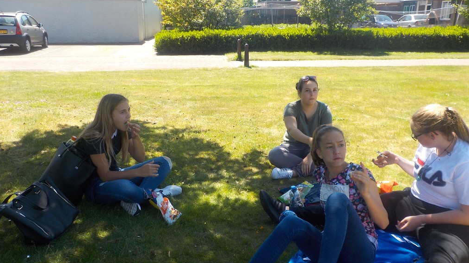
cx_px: 234
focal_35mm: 33
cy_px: 136
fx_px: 410
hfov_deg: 59.5
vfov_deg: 35.6
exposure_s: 1/400
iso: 125
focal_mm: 4.1
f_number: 3.3
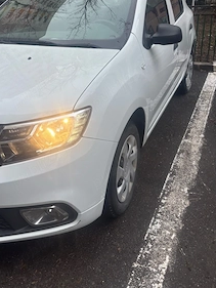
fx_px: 308
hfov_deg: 38.1
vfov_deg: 49.2
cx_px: 66
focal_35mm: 37
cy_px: 95
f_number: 1.6
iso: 64
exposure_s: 1/194
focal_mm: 5.96
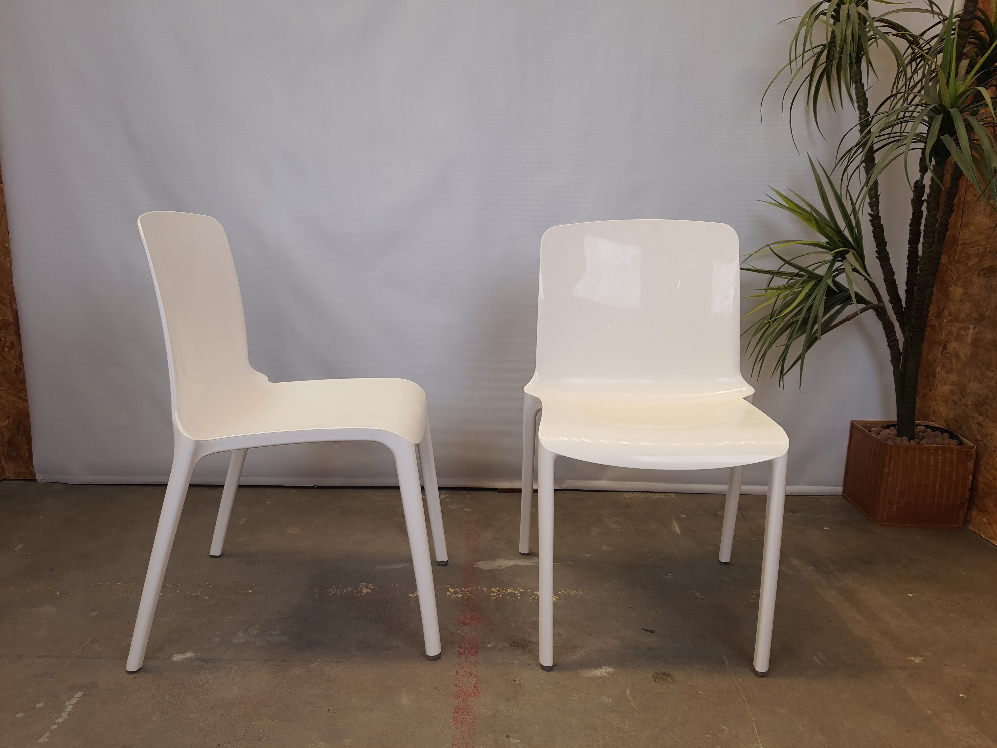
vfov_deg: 53.1
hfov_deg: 67.3
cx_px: 498
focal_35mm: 26
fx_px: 749
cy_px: 374
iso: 50
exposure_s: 1/133
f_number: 1.7
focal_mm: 4.32
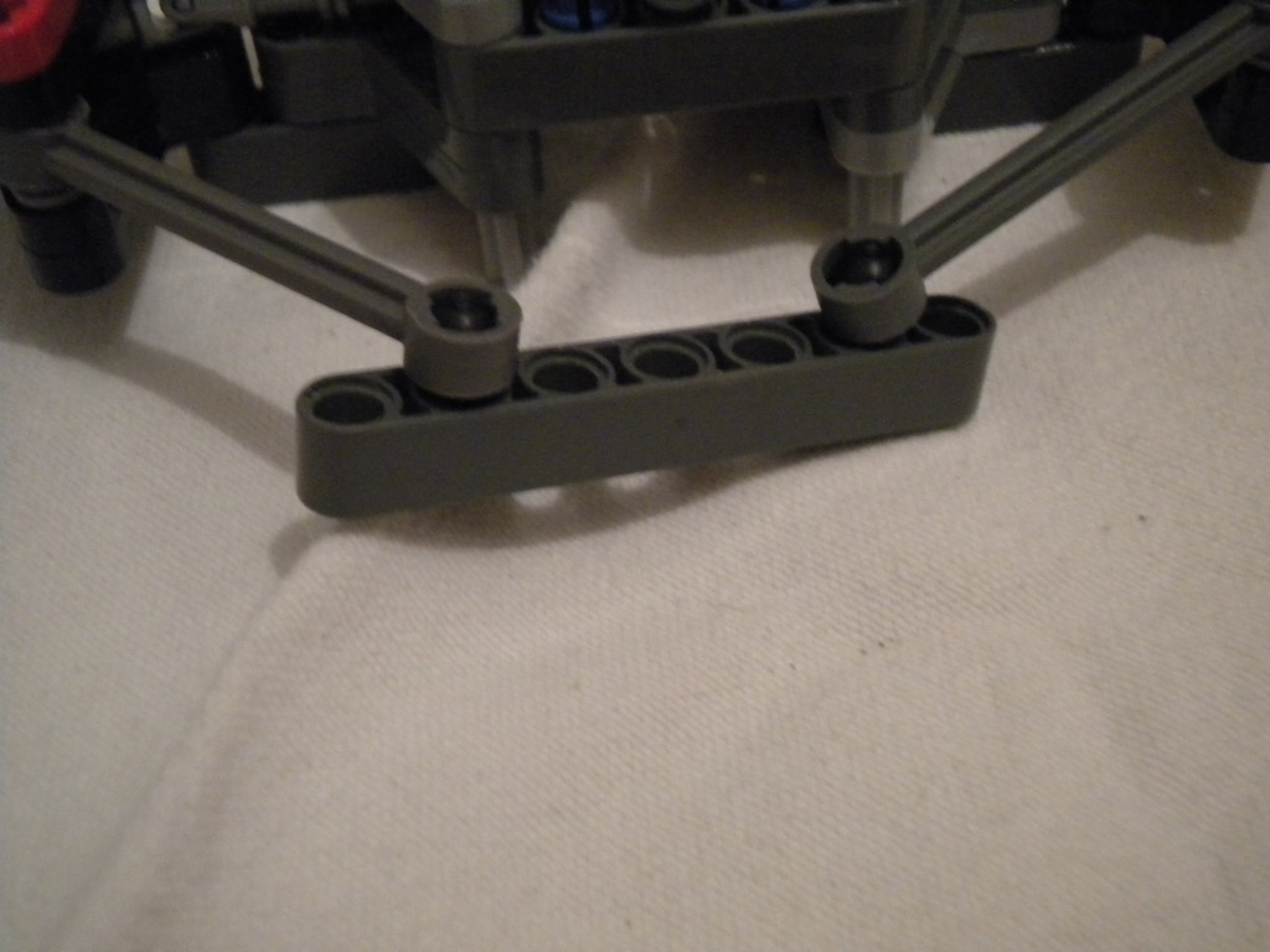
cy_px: 476
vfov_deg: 28.0
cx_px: 635
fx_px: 1908
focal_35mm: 52
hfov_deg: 36.8
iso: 800
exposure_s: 1/19.2
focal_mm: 9.3
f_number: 3.9
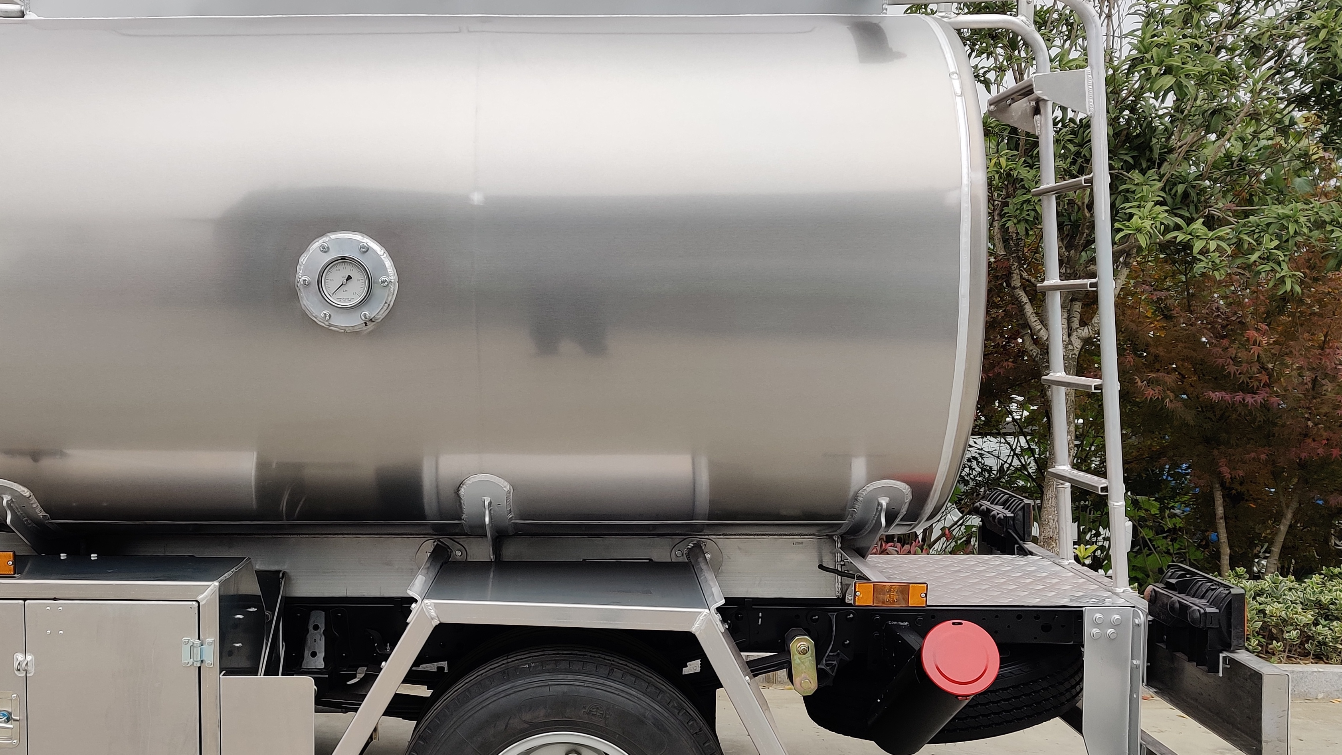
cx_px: 546
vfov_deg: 33.7
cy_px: 390
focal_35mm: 35
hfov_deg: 56.3
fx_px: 1245
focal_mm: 4.75
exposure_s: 1/362
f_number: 1.65
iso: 100
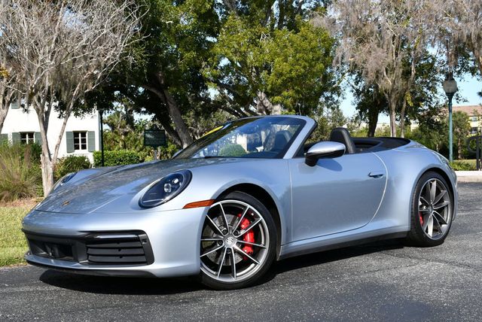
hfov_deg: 39.6
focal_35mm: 50
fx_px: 670
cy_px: 161
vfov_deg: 27.0
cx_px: 241
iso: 125
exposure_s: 1/250
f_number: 8
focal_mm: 25
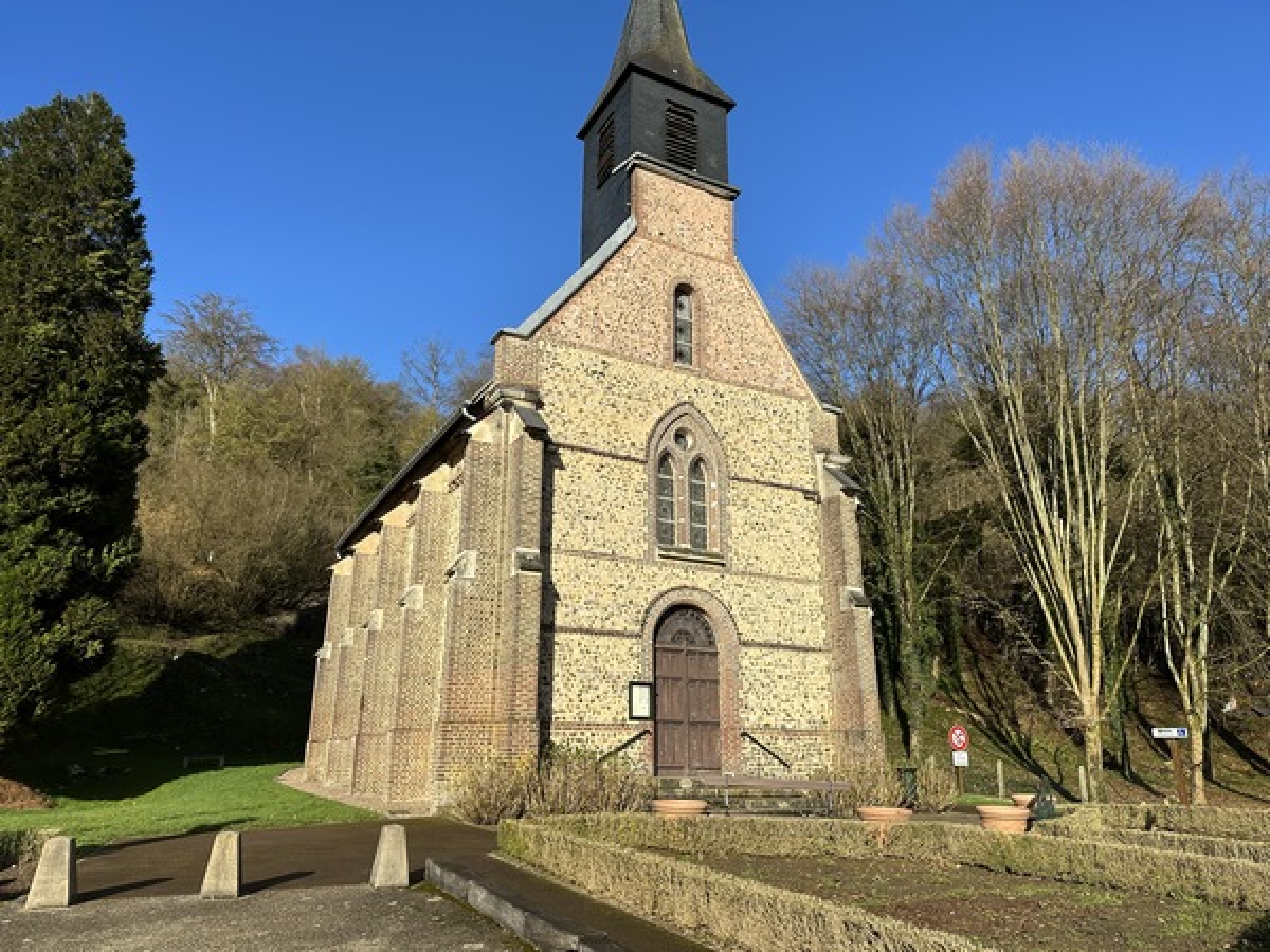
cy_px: 476
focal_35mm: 24
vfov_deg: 56.8
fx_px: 881
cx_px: 635
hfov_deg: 71.6
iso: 80
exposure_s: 1/4545
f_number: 1.78
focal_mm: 6.86
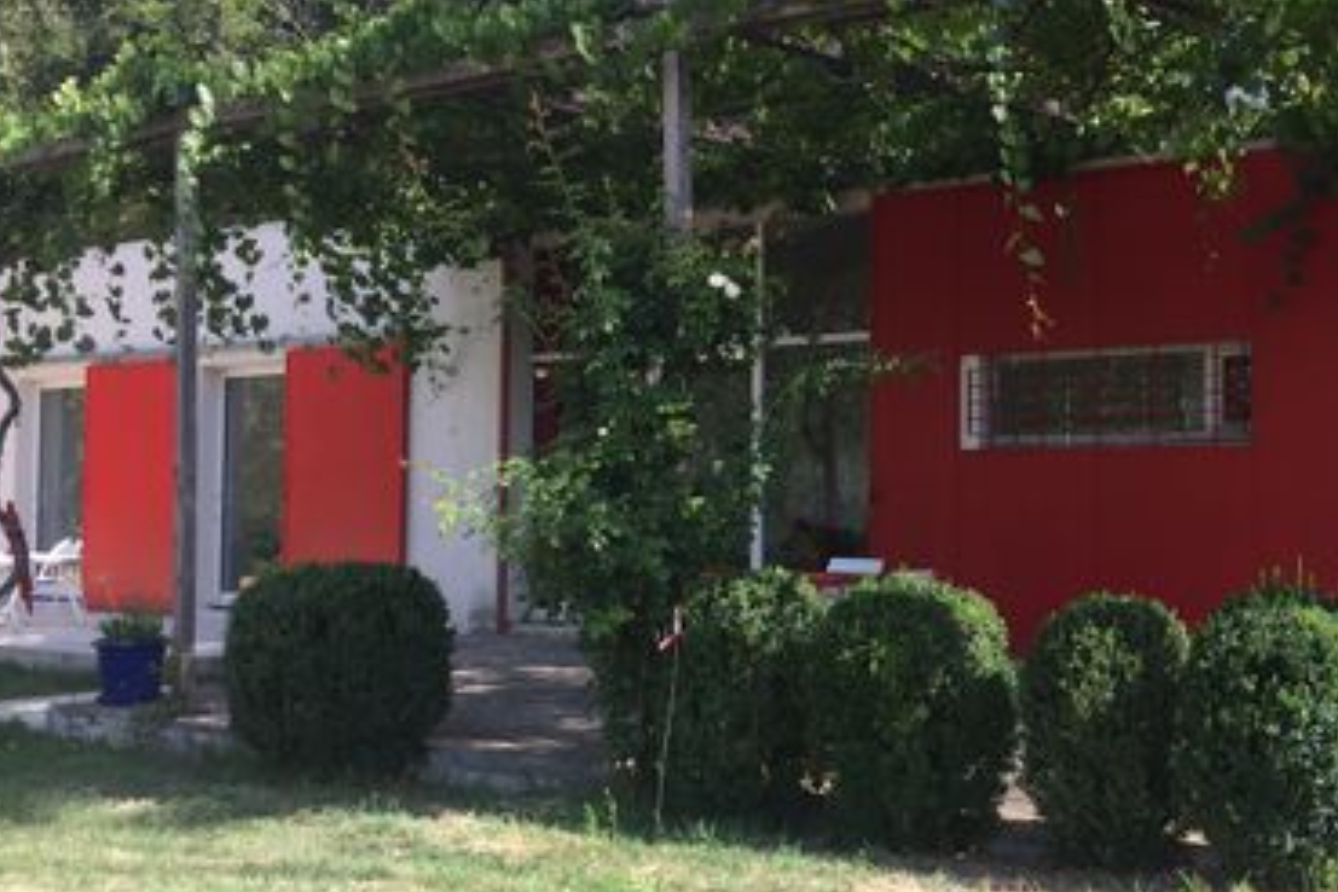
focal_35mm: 49
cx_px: 917
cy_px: 406
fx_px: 1821
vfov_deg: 27.5
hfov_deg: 39.7
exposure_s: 1/608
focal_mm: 4.15
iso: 32
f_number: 2.2
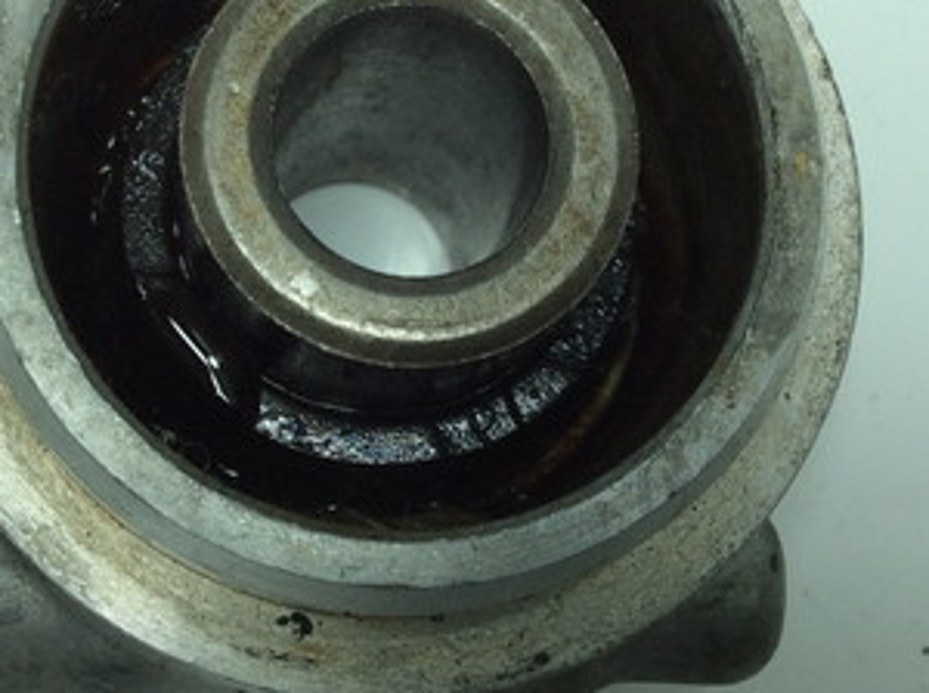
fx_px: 1715
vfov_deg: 22.9
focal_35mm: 64
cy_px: 300
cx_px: 350
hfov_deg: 30.2
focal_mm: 3.3
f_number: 2.4
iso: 32
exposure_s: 1/311
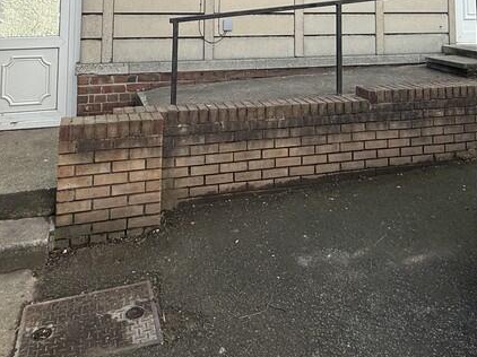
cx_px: 250
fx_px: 468
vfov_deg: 35.8
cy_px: -33
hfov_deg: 54.0
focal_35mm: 34
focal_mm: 2.22
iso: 64
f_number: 2.2
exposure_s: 1/486
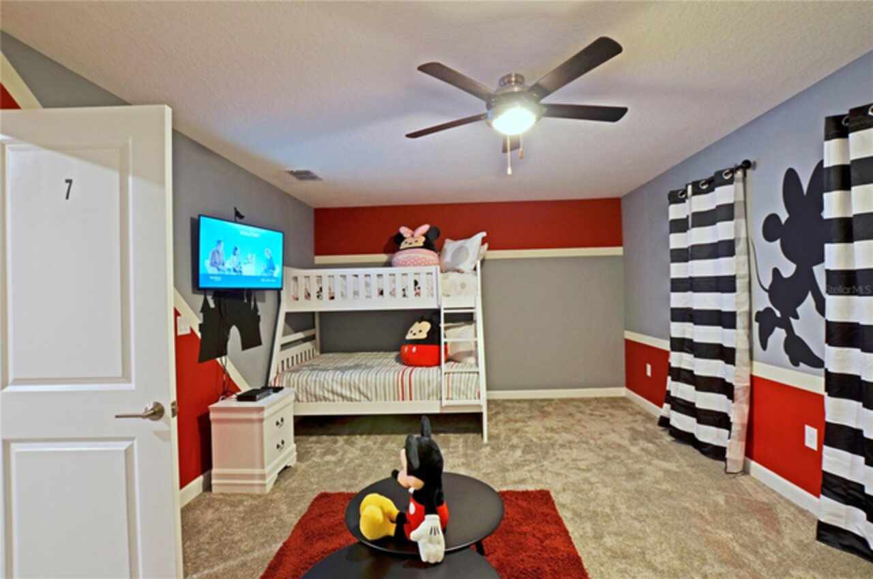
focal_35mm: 15
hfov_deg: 100.5
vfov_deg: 77.1
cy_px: 290
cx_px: 436
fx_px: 363
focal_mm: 10
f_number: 4.5
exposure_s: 1/10
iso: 250
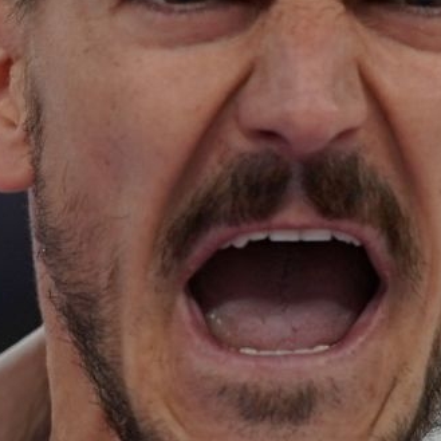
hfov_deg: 0.6
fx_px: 40199
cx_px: 308
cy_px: 260
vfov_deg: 0.6
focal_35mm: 2789
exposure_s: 1/320
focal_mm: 400
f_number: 2.8
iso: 400
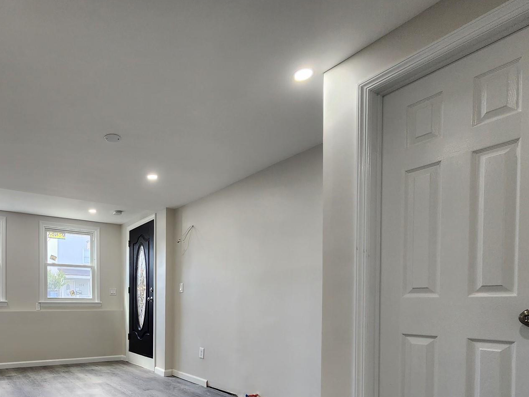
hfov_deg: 74.6
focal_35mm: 21
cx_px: 147
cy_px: 309
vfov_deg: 59.2
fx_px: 321
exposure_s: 1/60
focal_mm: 2.2
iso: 125
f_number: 2.2
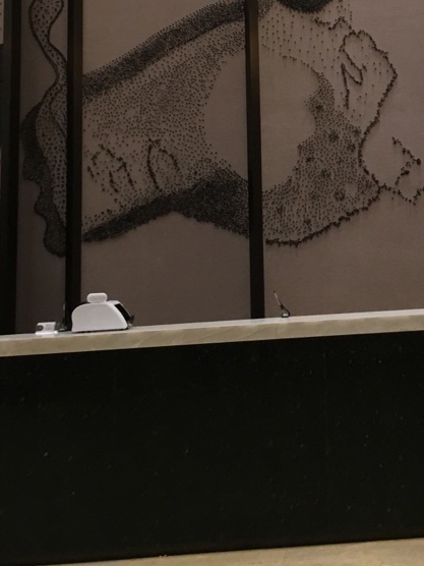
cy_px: -5
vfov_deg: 25.3
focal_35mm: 73
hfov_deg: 19.7
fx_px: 1192
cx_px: 406
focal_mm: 4.15
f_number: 2.2
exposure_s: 1/17
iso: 50
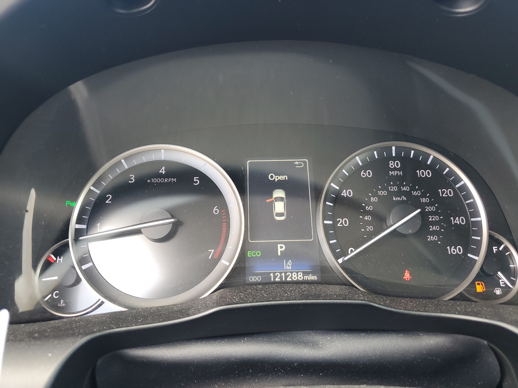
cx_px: 259
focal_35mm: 26
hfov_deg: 67.3
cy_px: 194
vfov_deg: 53.1
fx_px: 389
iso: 68
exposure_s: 1/60.2
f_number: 1.5
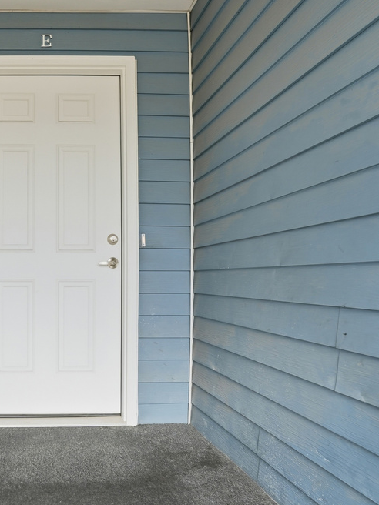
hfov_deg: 50.5
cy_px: 247
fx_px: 350
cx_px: 39
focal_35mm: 24
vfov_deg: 71.6
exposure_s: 1/250
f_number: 9
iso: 250
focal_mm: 16
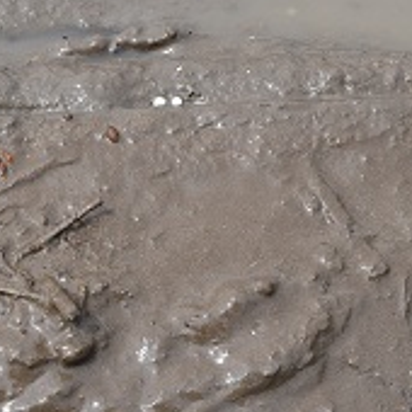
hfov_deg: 10.8
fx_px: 2181
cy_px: 162
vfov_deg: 10.8
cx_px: 242
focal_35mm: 162
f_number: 9
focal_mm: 48
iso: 200
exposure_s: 1/320
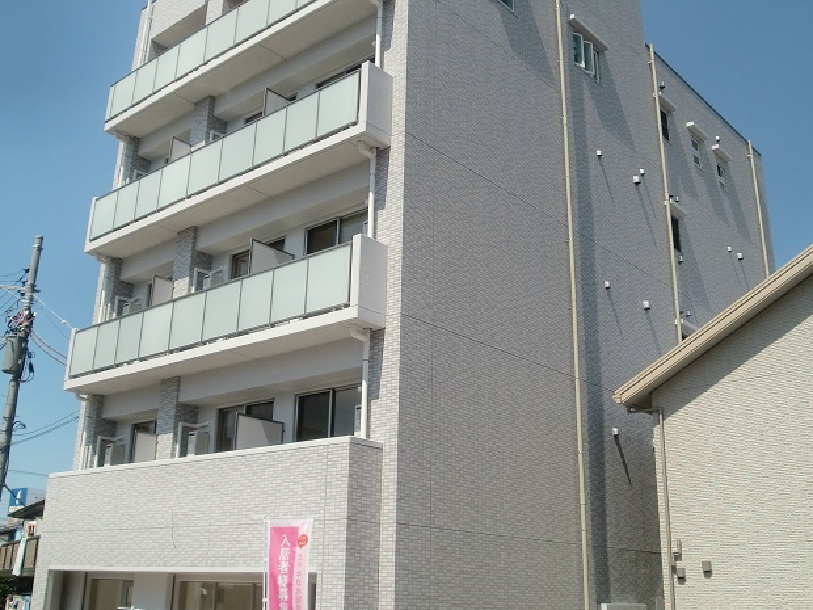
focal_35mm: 39
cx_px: 382
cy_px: 241
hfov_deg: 47.8
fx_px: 916
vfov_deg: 36.7
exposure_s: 1/200
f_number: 7.8
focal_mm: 4.65
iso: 64
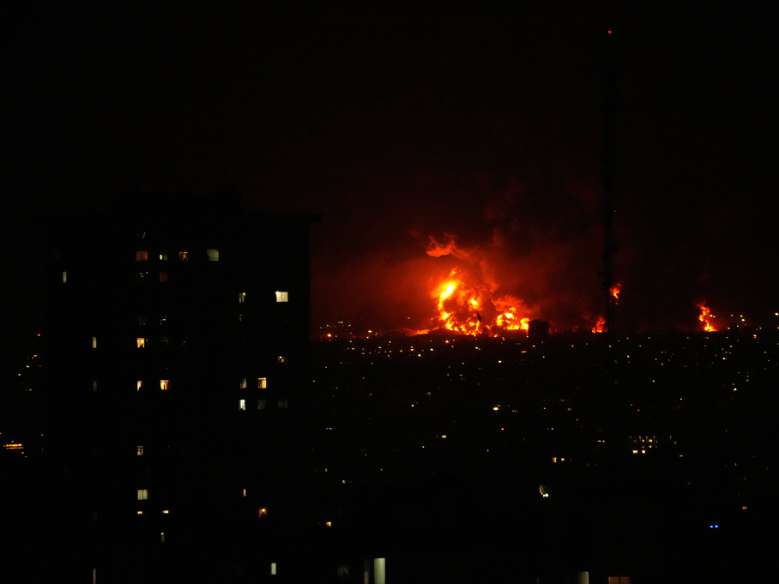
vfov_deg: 2.3
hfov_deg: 3.0
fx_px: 14650
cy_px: 292
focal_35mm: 651
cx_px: 432
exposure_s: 1/125
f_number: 6.3
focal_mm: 600
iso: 12800
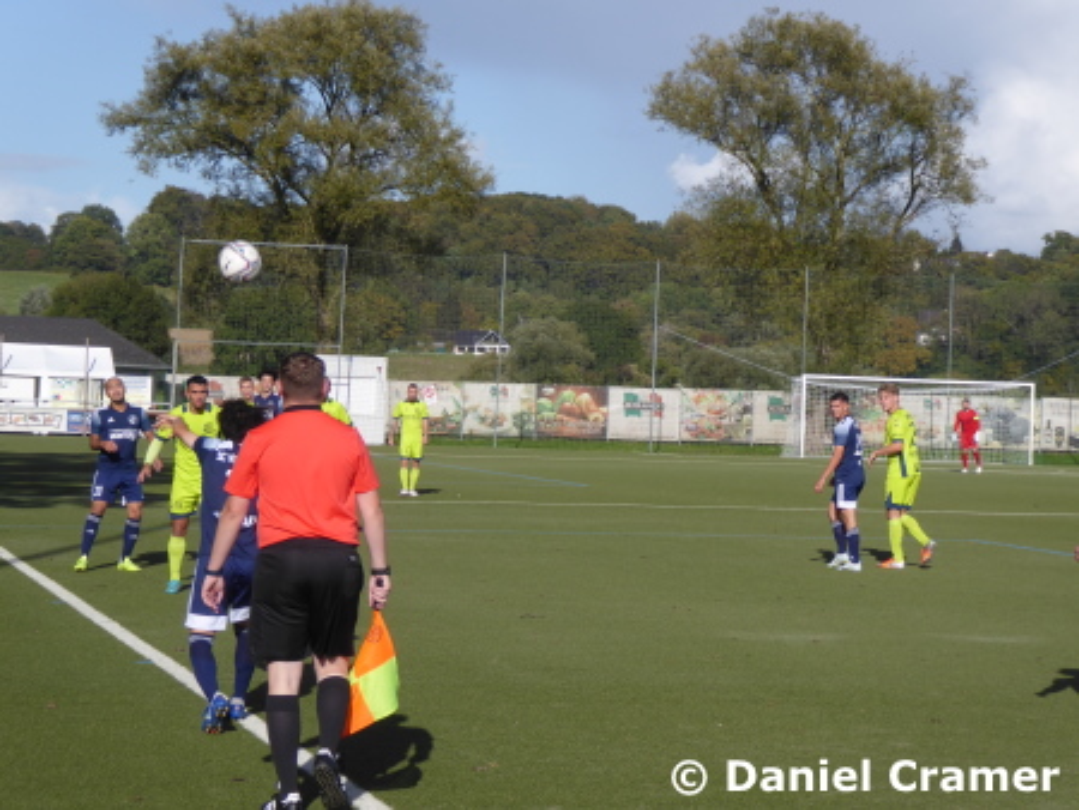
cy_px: 405
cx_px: 540
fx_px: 3056
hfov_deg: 20.0
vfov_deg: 15.1
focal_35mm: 98
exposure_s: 1/500
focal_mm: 17.5
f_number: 5
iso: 80
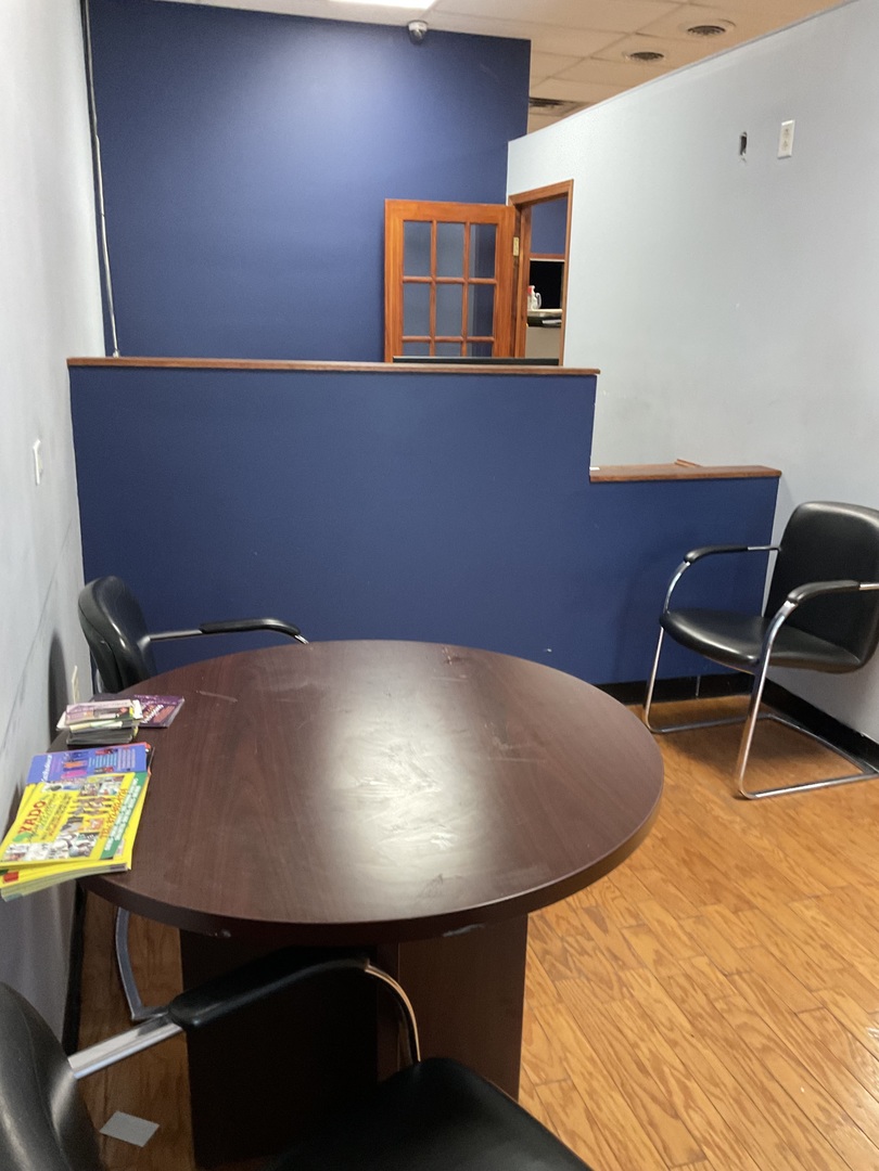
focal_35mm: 29
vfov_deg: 61.7
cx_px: 440
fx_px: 982
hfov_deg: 48.2
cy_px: 586
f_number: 1.8
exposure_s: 1/60
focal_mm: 3
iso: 250
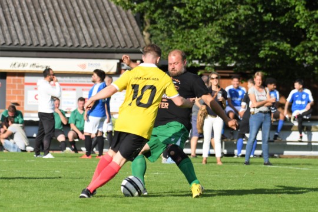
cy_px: 106
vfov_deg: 4.6
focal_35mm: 300
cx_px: 159
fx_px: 2650
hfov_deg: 6.9
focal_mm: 200
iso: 800
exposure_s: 1/4000
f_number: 5.6
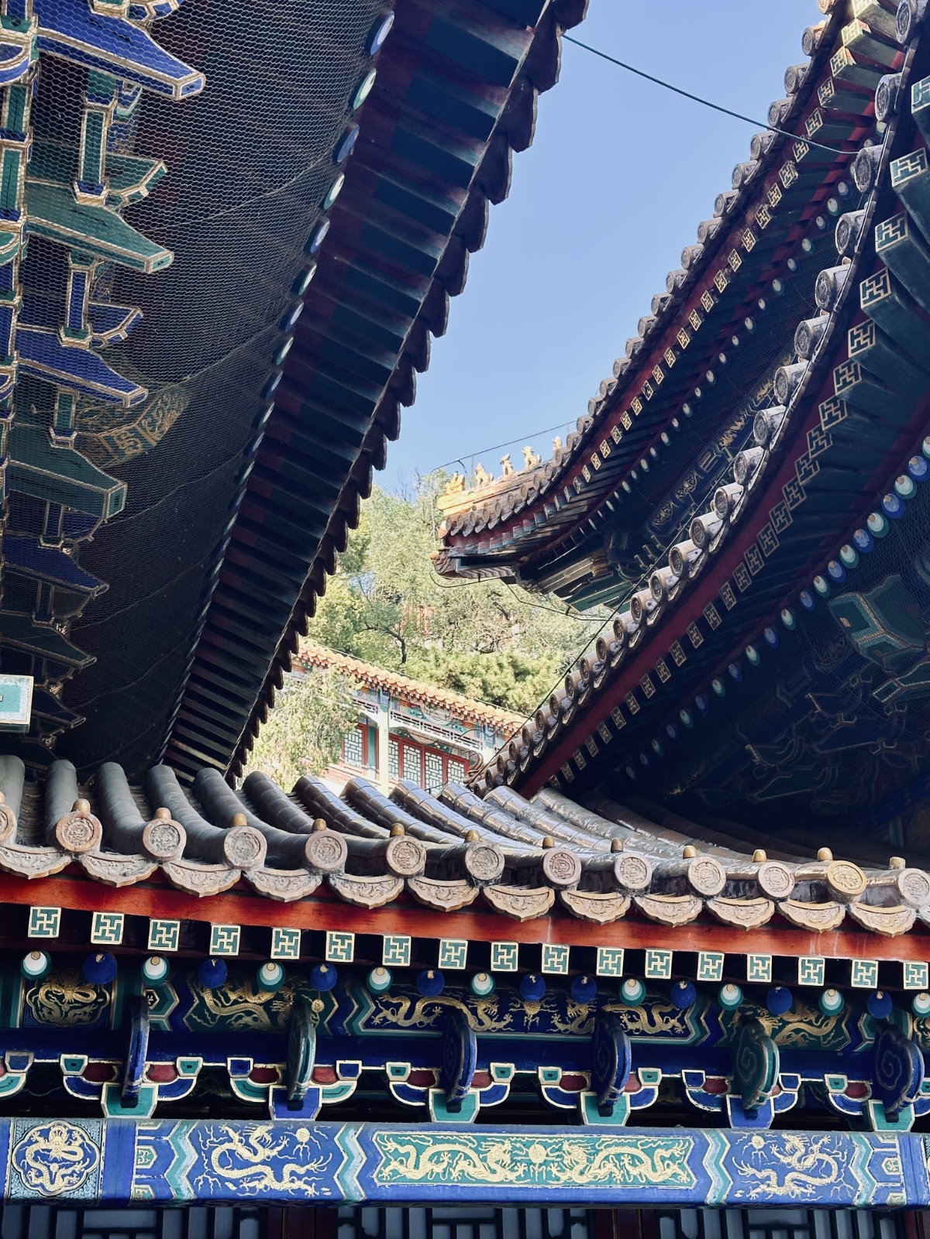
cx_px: 465
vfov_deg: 39.7
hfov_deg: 30.3
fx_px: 1719
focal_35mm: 48
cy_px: 620
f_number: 1.8
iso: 64
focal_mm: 6.9
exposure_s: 1/307
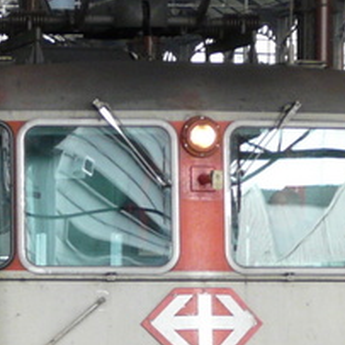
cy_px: 263
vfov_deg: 5.0
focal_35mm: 353
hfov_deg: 5.0
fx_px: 3980
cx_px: 133
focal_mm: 13.3
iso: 160
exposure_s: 1/50
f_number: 3.2
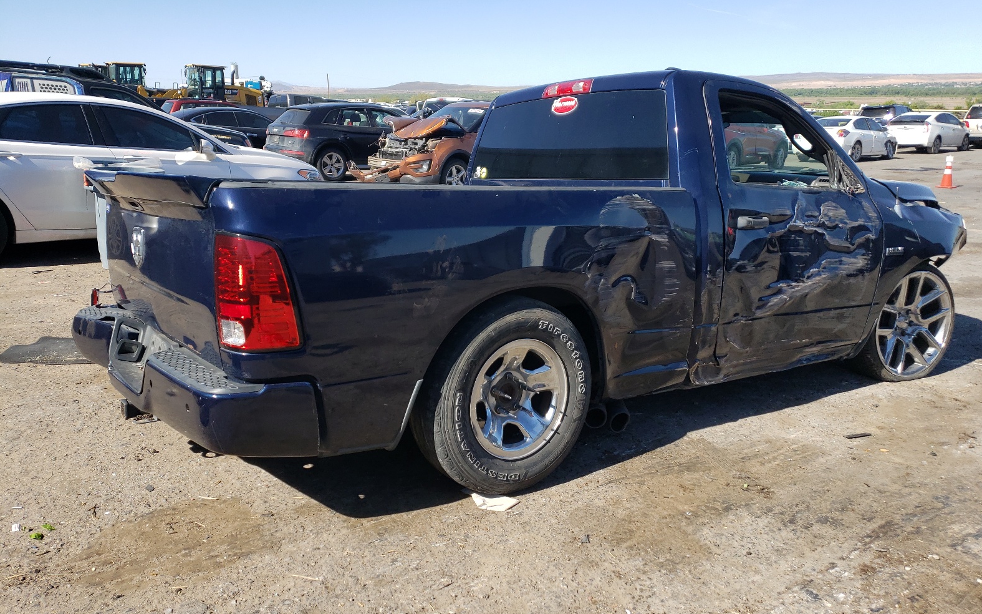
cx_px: 498
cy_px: 312
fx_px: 749
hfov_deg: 66.5
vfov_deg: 44.5
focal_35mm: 28
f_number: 1.5
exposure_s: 1/2000
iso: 50
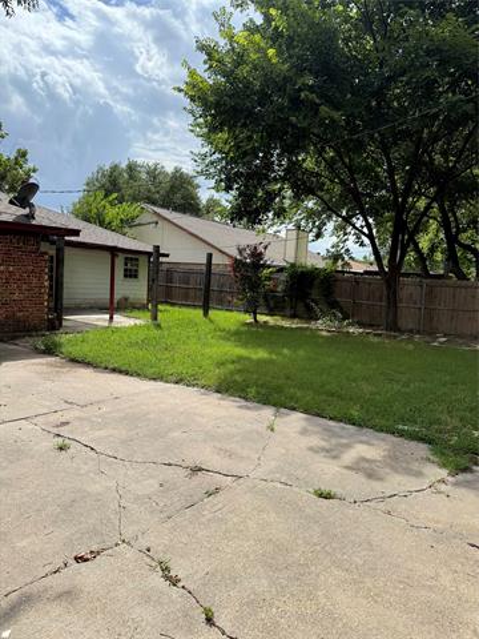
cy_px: 320
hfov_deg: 56.8
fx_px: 443
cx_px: 240
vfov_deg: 71.6
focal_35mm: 24
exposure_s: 1/4405
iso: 100
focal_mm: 6.76
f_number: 1.78
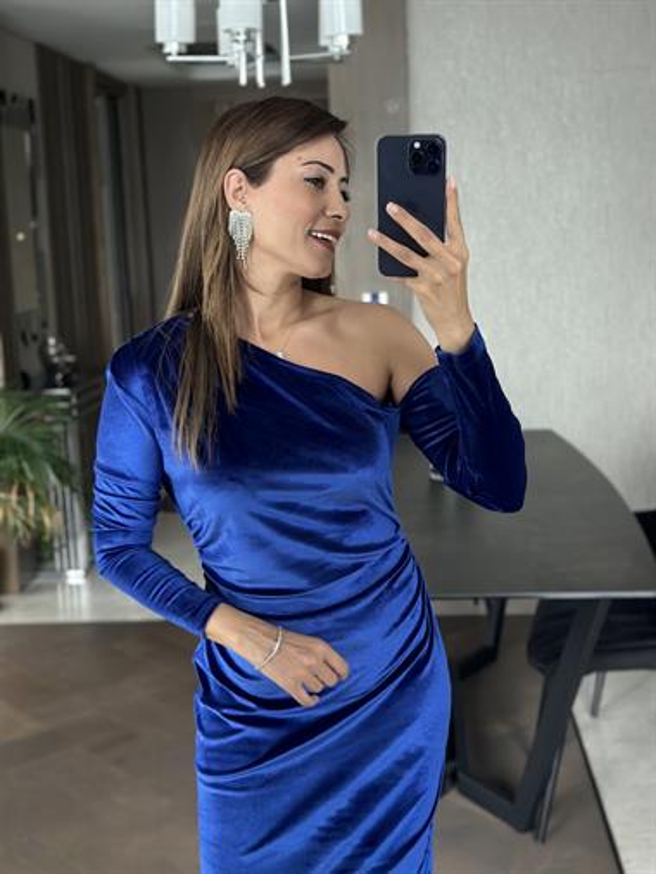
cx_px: 328
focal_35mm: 48
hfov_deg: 30.3
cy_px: 437
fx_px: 1212
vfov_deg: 39.6
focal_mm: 6.86
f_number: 1.78
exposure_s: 1/46
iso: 400
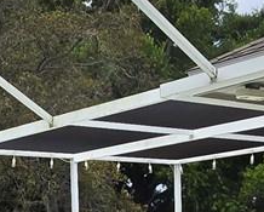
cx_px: -24
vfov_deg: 15.4
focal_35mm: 93
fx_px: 728
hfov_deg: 19.7
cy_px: 309
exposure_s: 1/1202
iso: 32
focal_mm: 2.2
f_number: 1.9
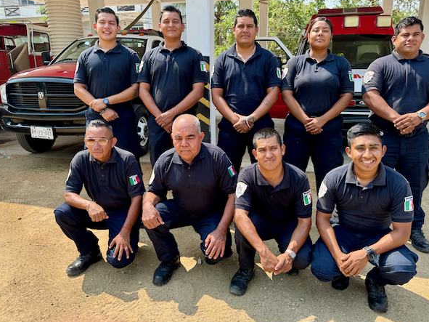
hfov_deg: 67.3
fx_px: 322
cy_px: 164
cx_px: 225
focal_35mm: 26
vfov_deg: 53.0
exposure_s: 1/1042
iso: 80
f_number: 1.78
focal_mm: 6.86
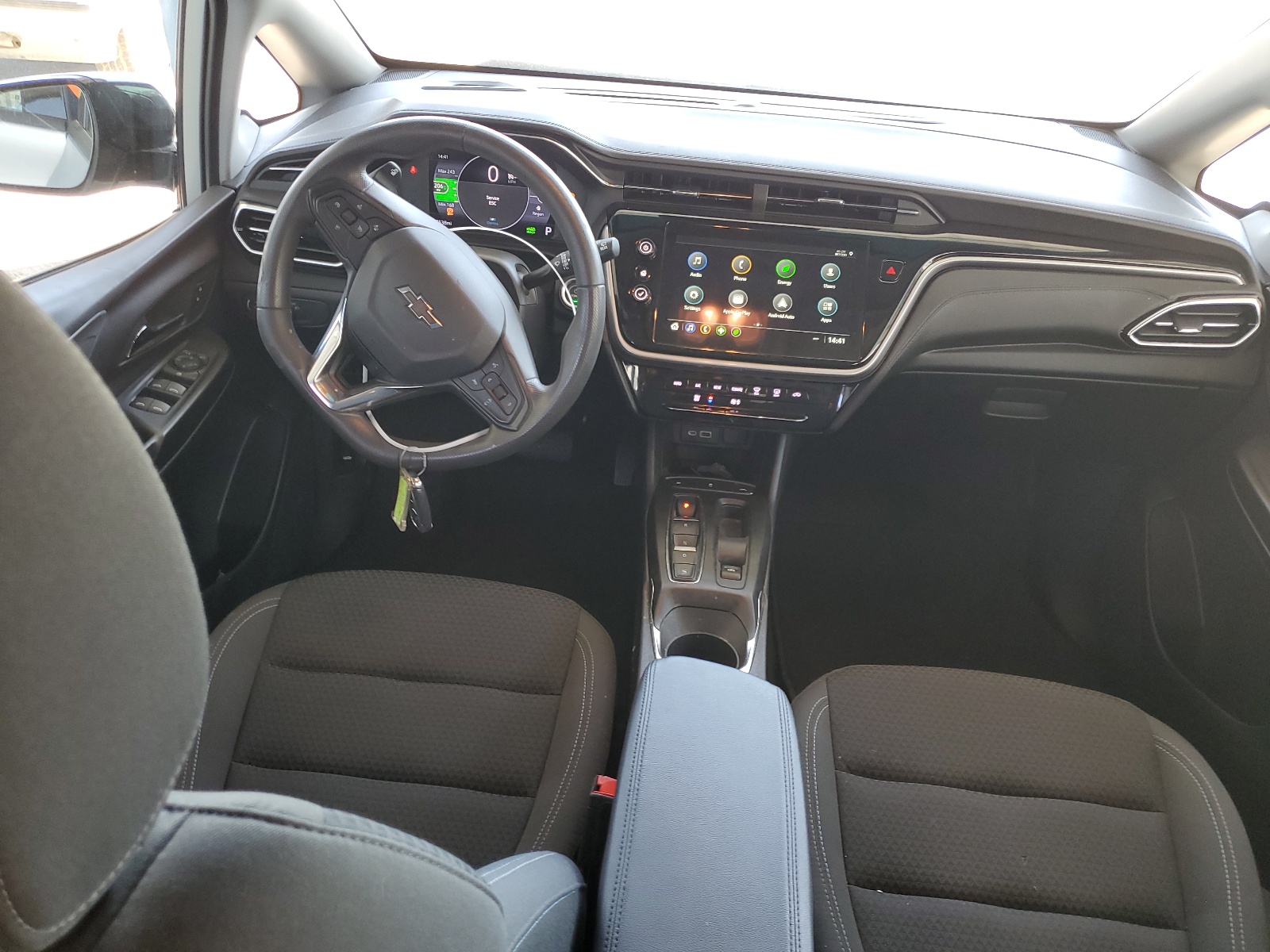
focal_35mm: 26
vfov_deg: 53.1
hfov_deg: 67.3
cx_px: 635
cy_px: 476
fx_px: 954
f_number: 1.5
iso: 69
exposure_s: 1/60.2
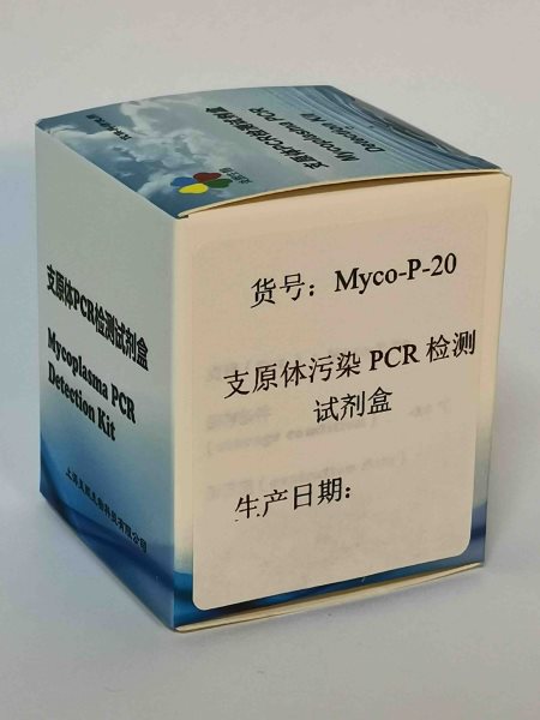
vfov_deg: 19.8
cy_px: 360
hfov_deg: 14.9
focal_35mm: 99
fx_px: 2059
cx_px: 270
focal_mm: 4.75
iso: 125
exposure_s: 1/100
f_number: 1.8
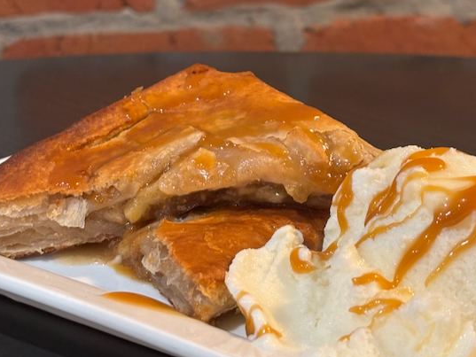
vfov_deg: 23.7
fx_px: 853
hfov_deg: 31.1
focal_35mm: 62
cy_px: 191
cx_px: 279
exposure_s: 1/40
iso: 250
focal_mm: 5.96
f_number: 1.6
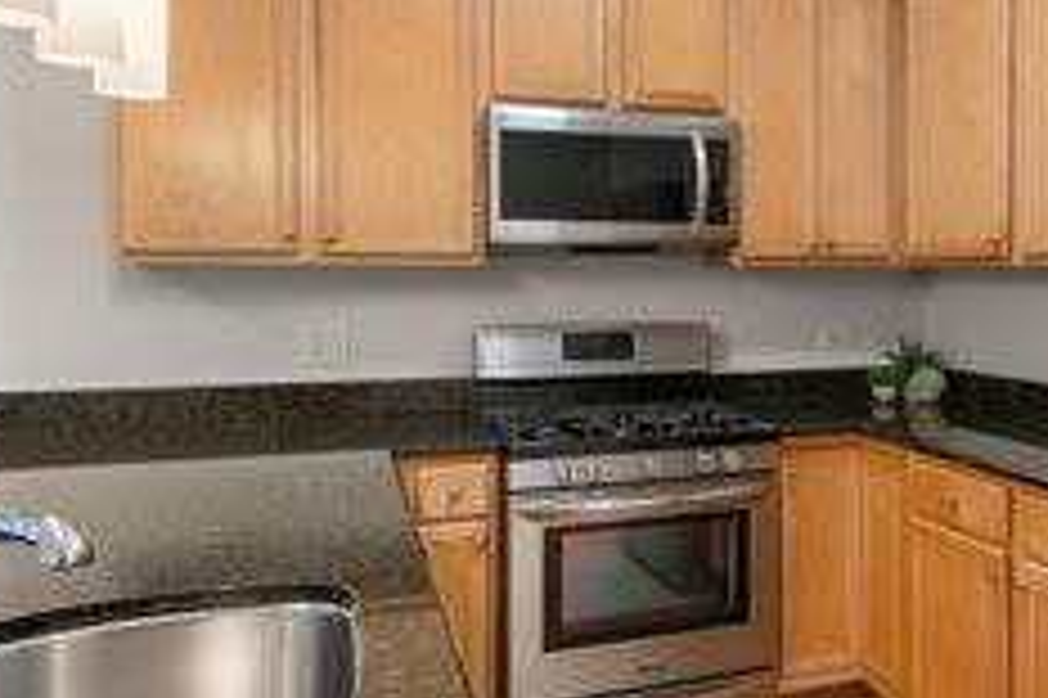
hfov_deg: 52.0
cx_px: 794
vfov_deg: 37.6
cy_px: 270
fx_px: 1018
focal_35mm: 35
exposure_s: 1/5
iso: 320
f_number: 7.1
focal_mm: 17
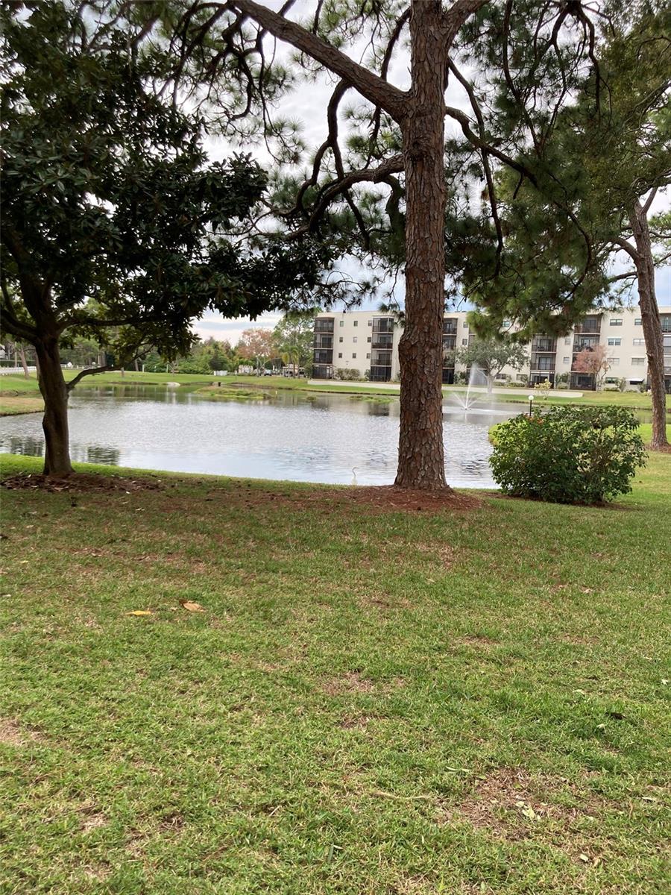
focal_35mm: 28
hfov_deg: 49.7
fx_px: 724
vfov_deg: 63.4
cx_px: 336
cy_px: 448
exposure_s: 1/533
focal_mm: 3.99
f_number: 1.8
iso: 20
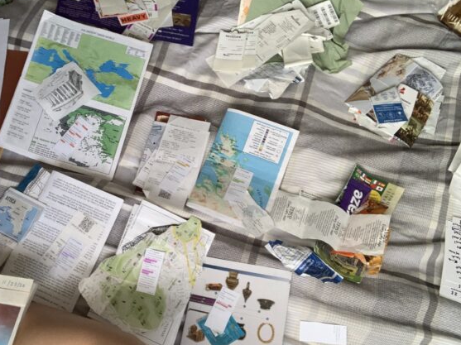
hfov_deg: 40.7
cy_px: 176
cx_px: 149
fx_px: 612
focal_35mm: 46
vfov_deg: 31.5
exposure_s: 1/121
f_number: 2.2
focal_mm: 2.87
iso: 64
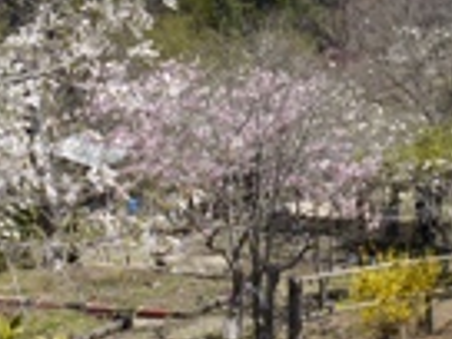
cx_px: 183
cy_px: -56
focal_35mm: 119
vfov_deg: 12.2
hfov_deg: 16.5
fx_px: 1554
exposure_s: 1/320
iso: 100
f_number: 7.1
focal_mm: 18
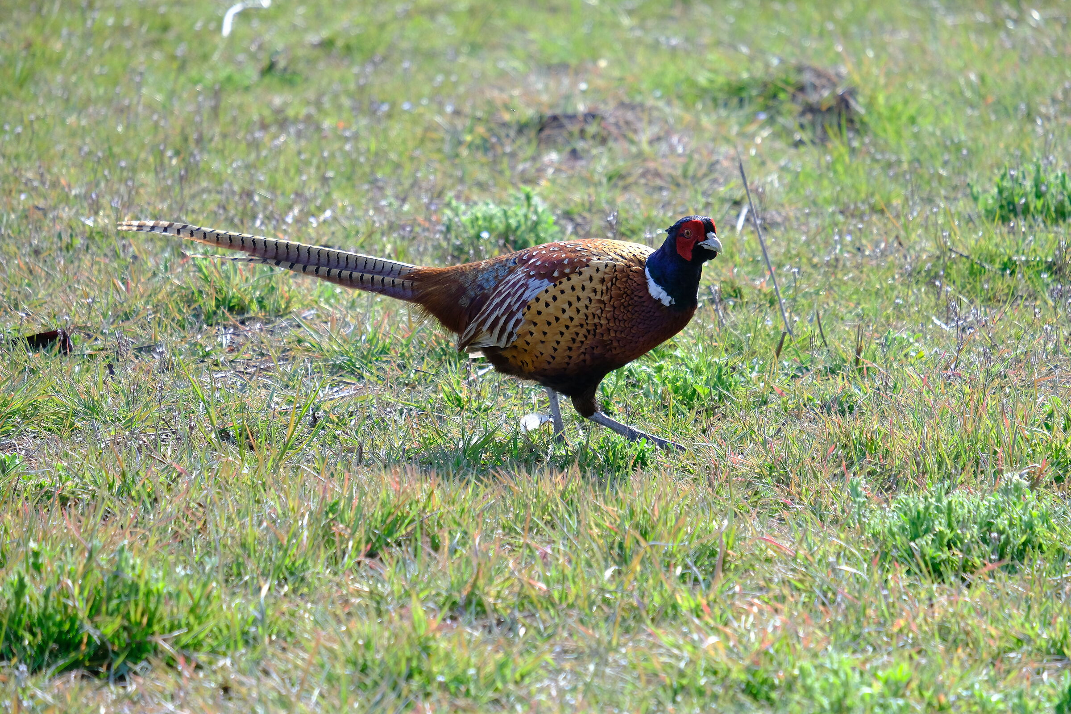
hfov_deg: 7.2
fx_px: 8478
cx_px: 536
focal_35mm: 285
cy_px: 357
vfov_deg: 4.8
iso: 1000
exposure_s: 1/2000
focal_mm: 190.3
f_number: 4.8
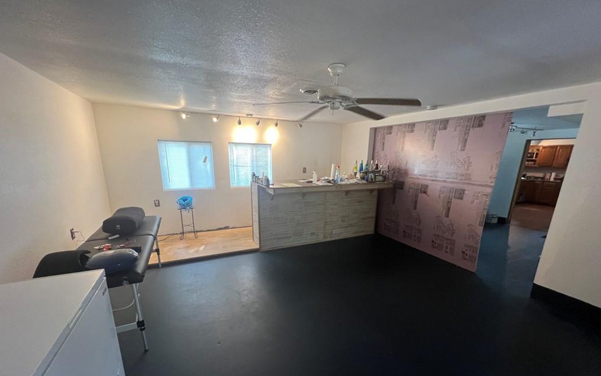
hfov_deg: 105.3
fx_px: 229
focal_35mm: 14
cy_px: 221
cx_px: 303
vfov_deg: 78.0
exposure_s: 1/60
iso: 250
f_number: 1.8
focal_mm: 1.57
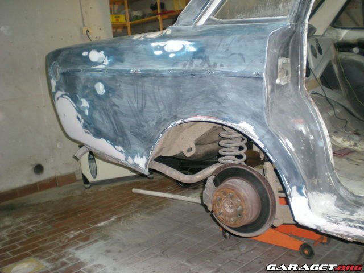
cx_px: 182
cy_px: 136
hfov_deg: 49.0
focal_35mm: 38
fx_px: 400
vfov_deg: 37.7
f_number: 3.1
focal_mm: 6.3
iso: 209
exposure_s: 1/60
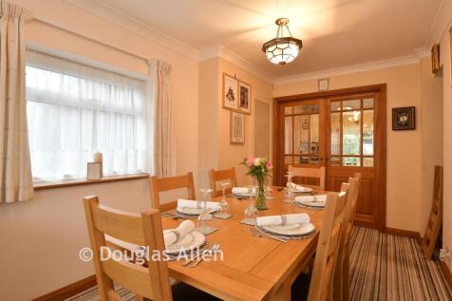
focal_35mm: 18
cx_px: 226
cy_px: 150
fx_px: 226
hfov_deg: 90.0
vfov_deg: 67.3
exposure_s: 1/5
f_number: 8
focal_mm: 12
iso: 125
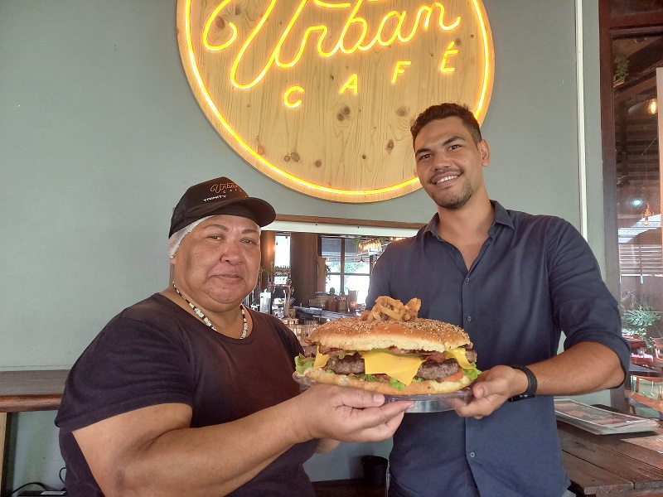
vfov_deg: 54.9
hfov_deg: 69.4
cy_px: 248
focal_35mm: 25
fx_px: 479
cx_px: 332
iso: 320
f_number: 1.8
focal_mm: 4.65
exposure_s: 1/25
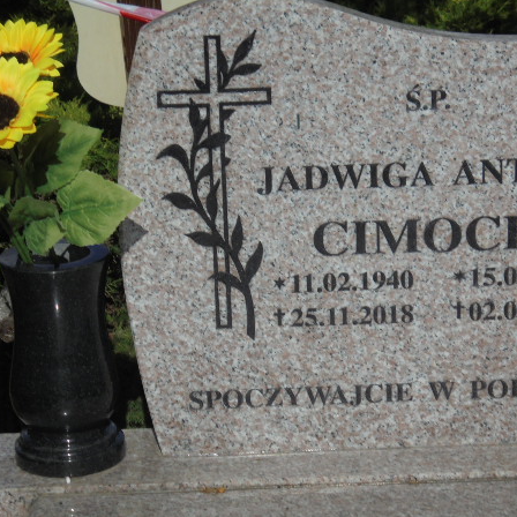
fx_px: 2281
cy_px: 271
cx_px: 321
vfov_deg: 12.9
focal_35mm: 135
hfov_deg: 12.9
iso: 100
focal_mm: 19.2
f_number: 16.3
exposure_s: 1/200
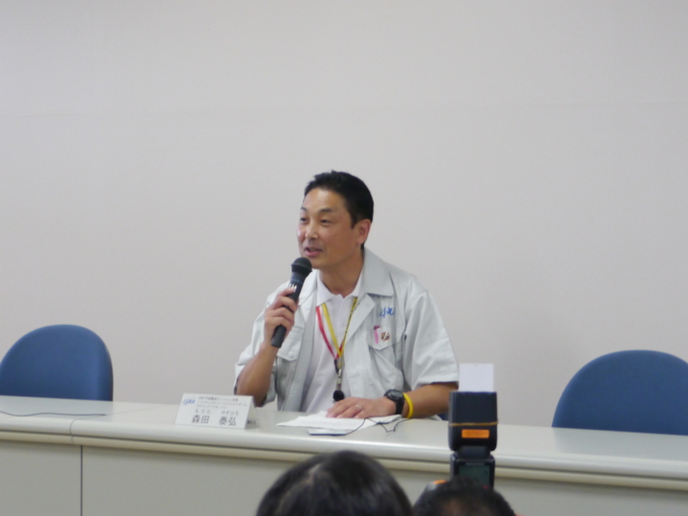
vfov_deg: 14.6
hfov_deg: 19.4
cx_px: 344
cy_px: 258
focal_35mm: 101
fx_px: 2007
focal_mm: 25
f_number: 5
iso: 640
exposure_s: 1/60
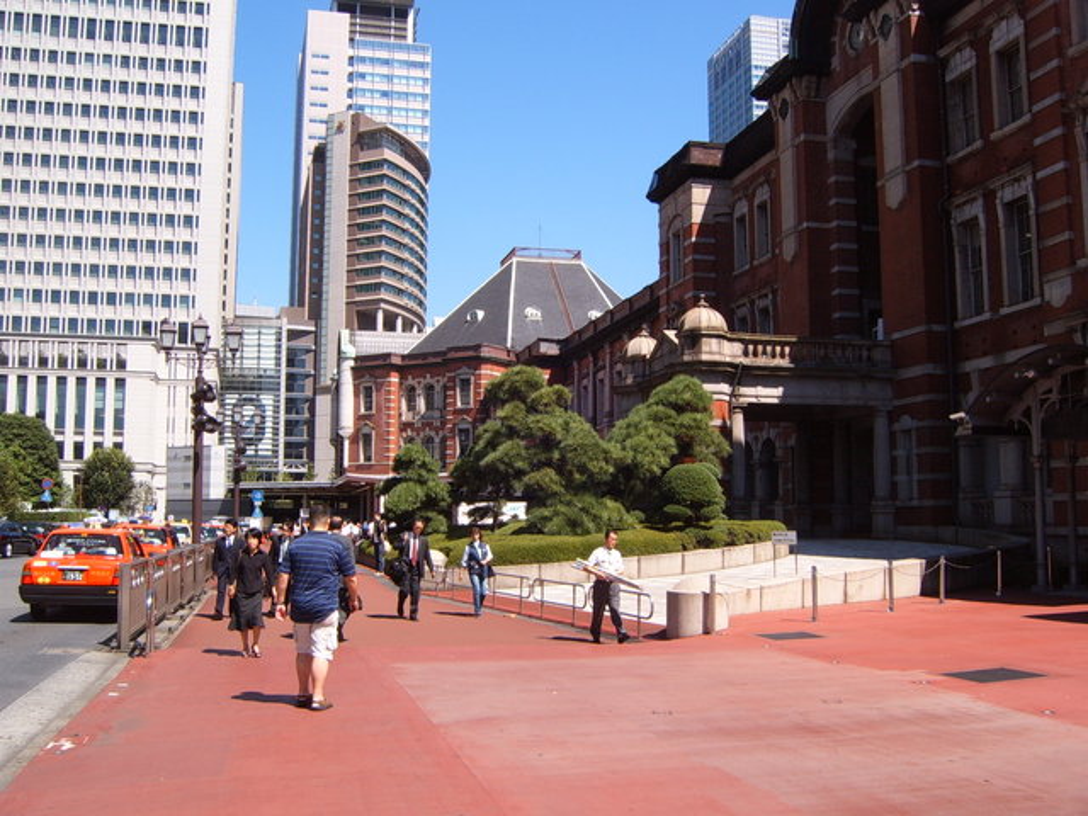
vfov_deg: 38.7
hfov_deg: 50.1
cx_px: 544
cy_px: 408
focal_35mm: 37
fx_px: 1163
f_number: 6
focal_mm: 6.2
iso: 63
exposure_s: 1/250
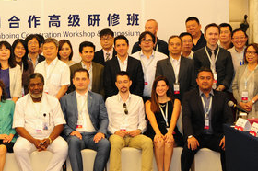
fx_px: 766
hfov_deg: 18.5
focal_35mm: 107
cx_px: -15
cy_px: 59
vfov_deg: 12.8
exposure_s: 1/50
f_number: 4
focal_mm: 50
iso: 1250
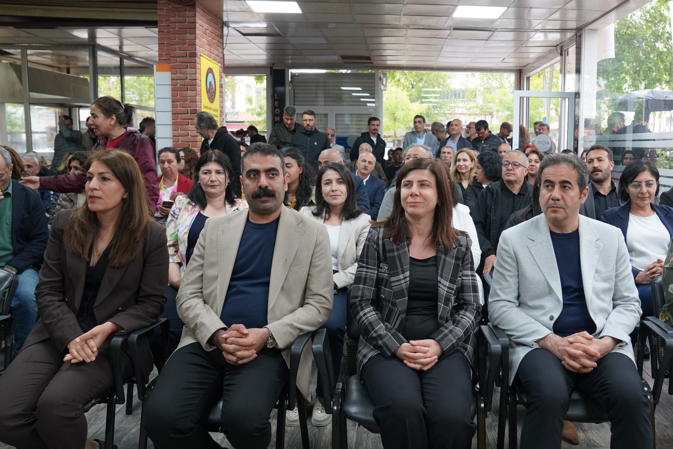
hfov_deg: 59.4
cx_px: 424
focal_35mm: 31
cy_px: 222
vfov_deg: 42.3
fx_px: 579
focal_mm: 24
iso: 2000
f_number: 4
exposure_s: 1/160
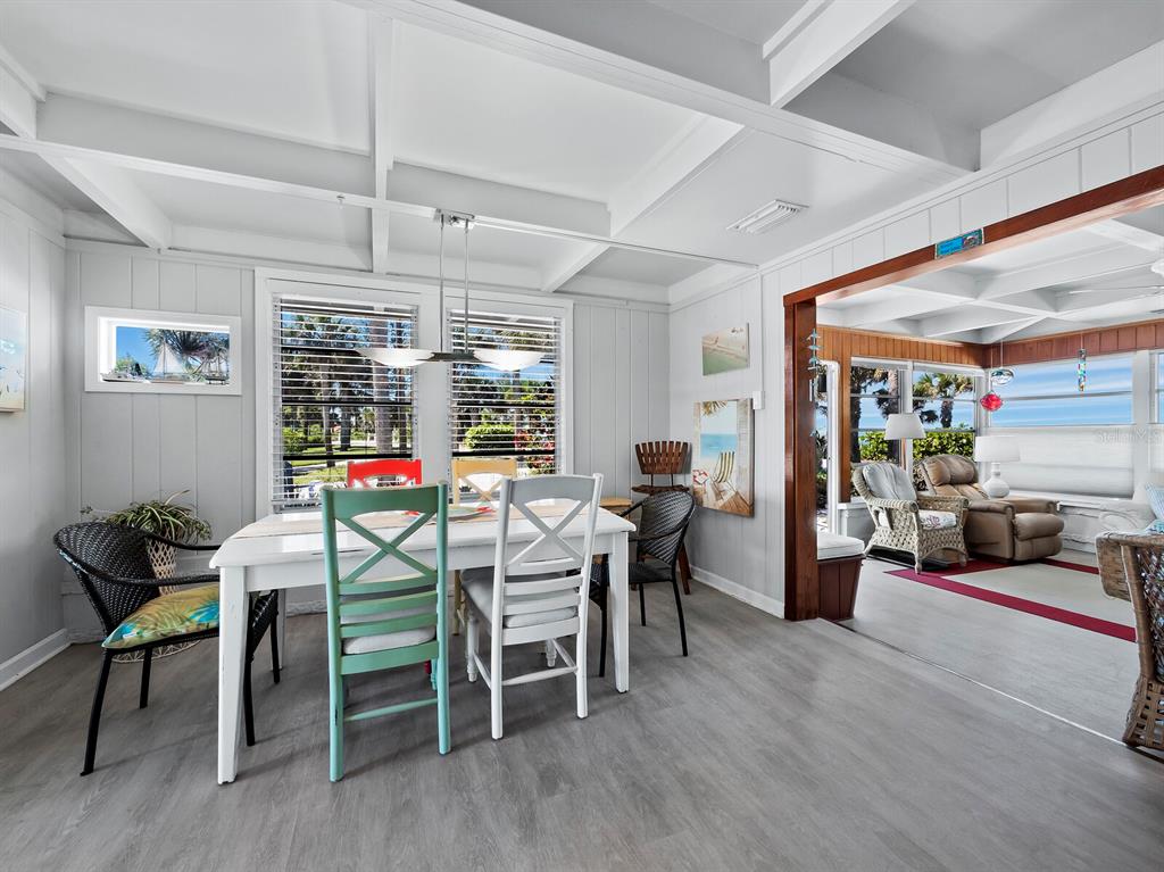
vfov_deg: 85.6
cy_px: 436
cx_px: 582
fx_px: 471
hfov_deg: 102.1
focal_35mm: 14
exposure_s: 1/5
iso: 400
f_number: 10
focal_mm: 7
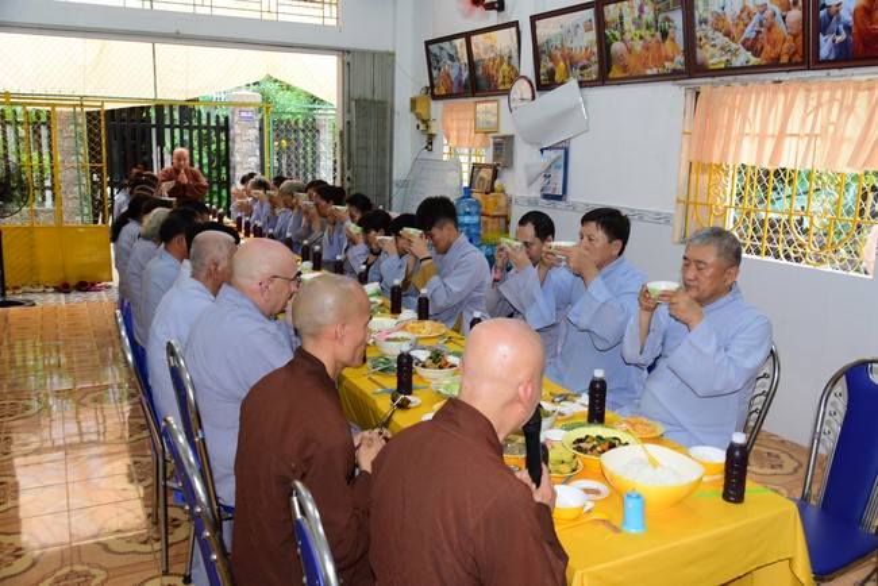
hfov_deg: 60.3
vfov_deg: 42.4
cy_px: 293
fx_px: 756
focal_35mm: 31
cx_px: 439
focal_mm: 31
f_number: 5
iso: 400
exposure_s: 1/60
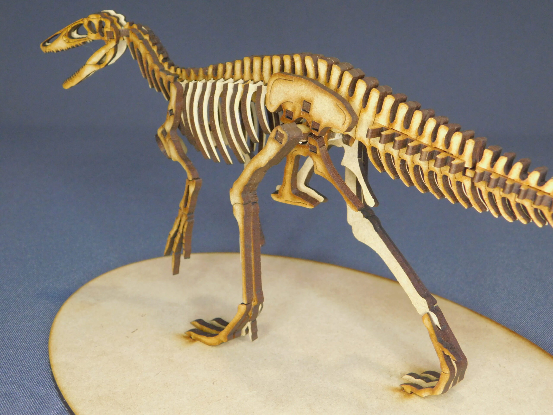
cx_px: 276
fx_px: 719
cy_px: 208
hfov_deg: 42.1
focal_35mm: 45
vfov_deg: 32.2
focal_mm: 8
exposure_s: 1/15
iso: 400
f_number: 3.7
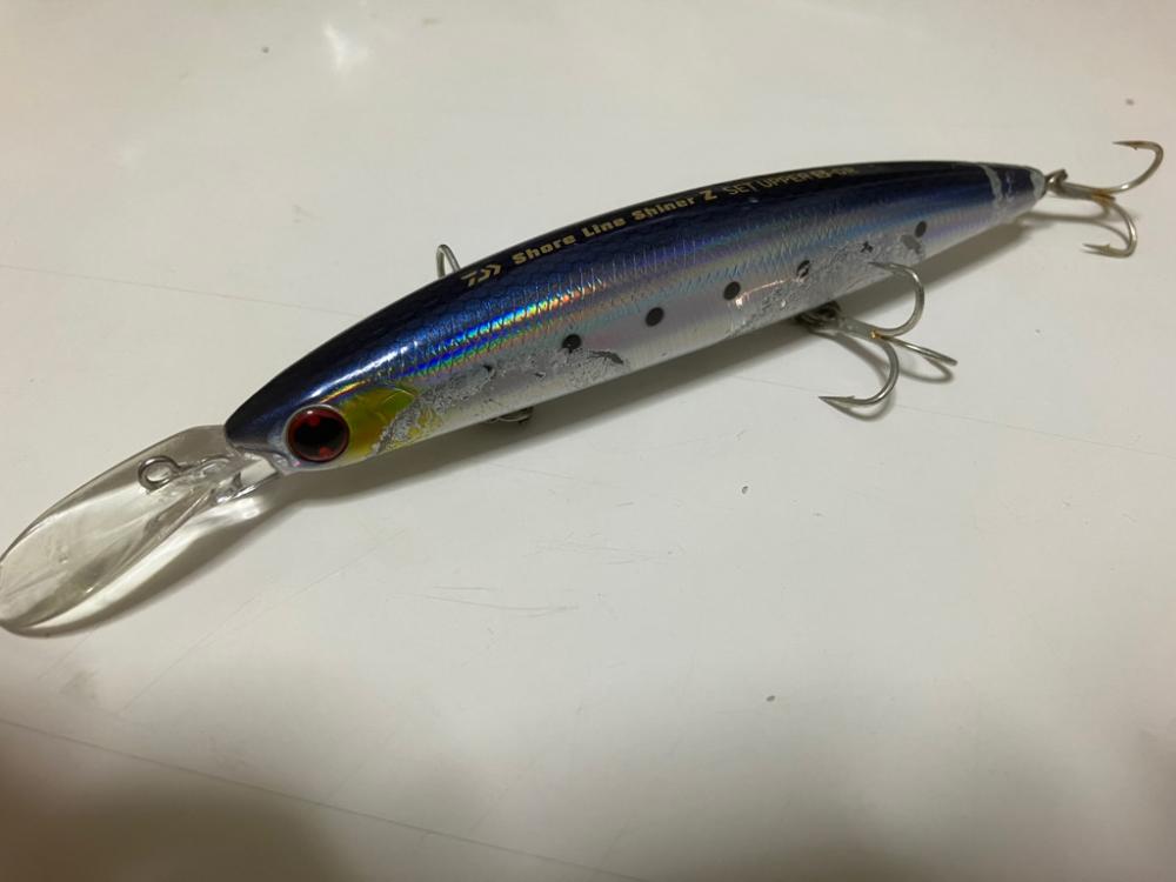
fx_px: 951
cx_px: 588
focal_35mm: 28
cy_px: 441
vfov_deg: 49.7
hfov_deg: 63.4
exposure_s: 1/60
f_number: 1.8
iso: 80
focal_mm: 3.99
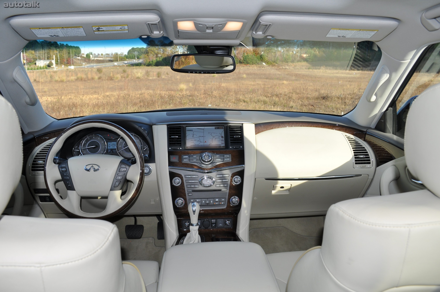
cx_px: 220
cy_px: 146
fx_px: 330
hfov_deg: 67.4
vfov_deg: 47.8
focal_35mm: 27
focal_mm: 18
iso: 200
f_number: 6.3
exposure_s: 1/200
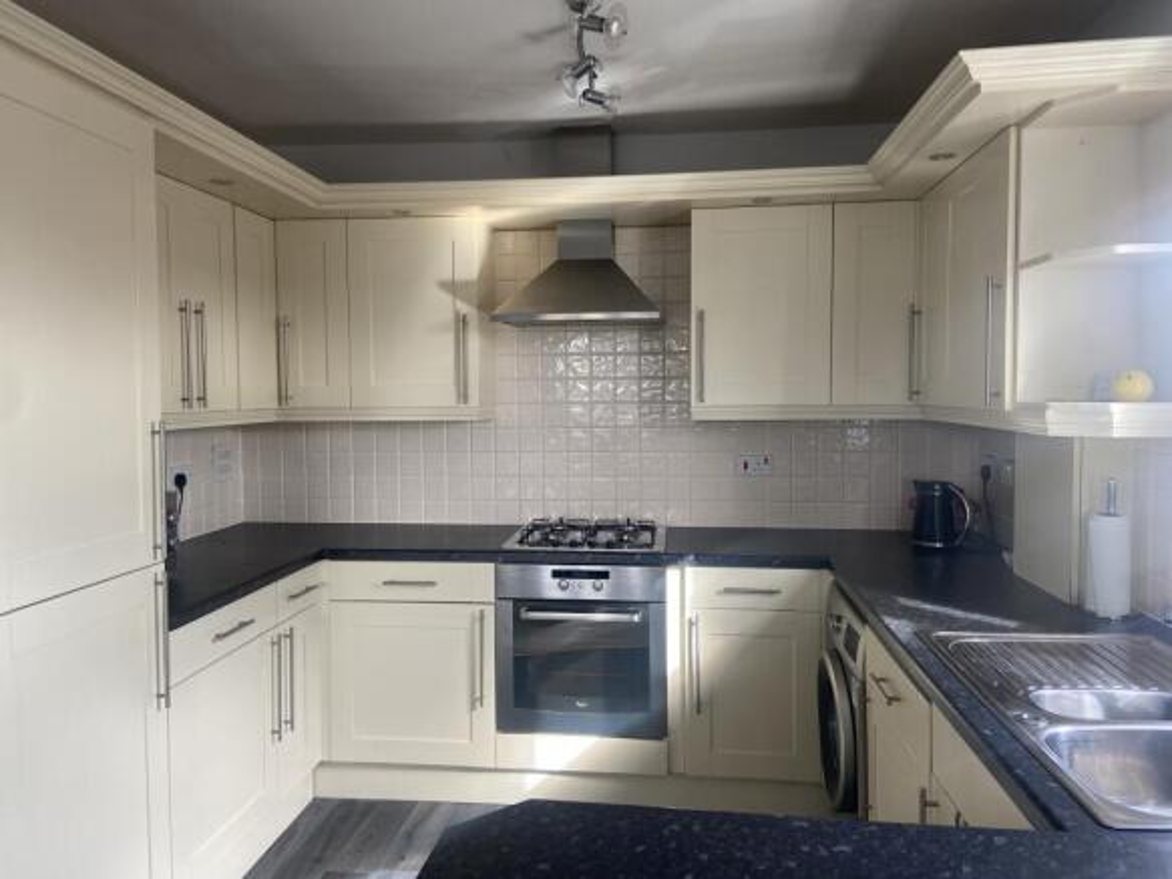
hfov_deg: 67.3
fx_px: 880
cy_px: 440
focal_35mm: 26
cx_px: 586
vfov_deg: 53.0
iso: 125
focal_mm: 4.25
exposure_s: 1/114
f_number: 1.8
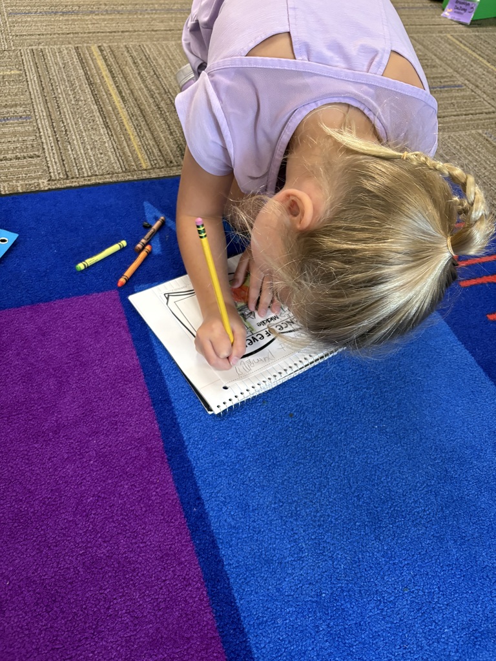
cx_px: 248
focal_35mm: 26
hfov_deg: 53.1
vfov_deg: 67.3
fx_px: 497
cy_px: 330
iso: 400
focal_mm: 5.96
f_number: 1.6
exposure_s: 1/40
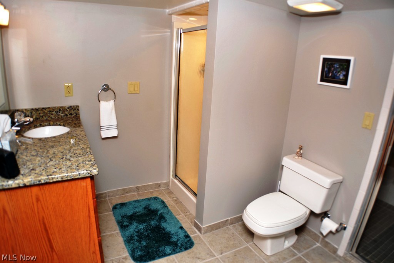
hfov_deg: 67.4
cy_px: 132
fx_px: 296
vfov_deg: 47.9
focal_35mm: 27
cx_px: 197
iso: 100
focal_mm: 18
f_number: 4
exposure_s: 1/60
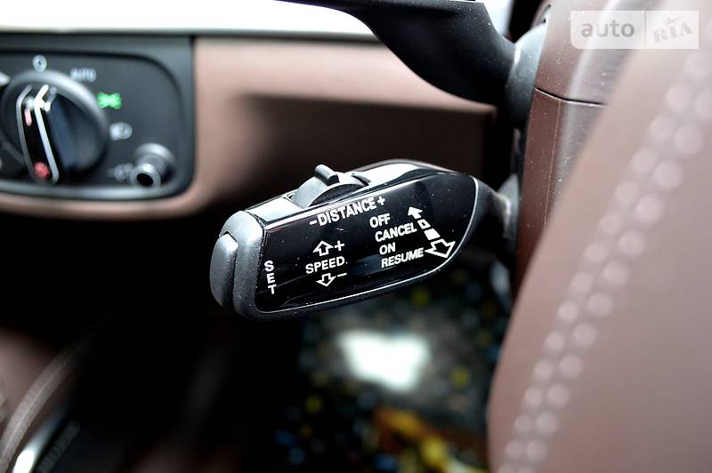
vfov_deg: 36.8
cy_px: 236
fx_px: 711
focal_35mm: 36
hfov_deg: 53.2
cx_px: 356
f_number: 4
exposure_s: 1/15
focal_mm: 24
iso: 1100
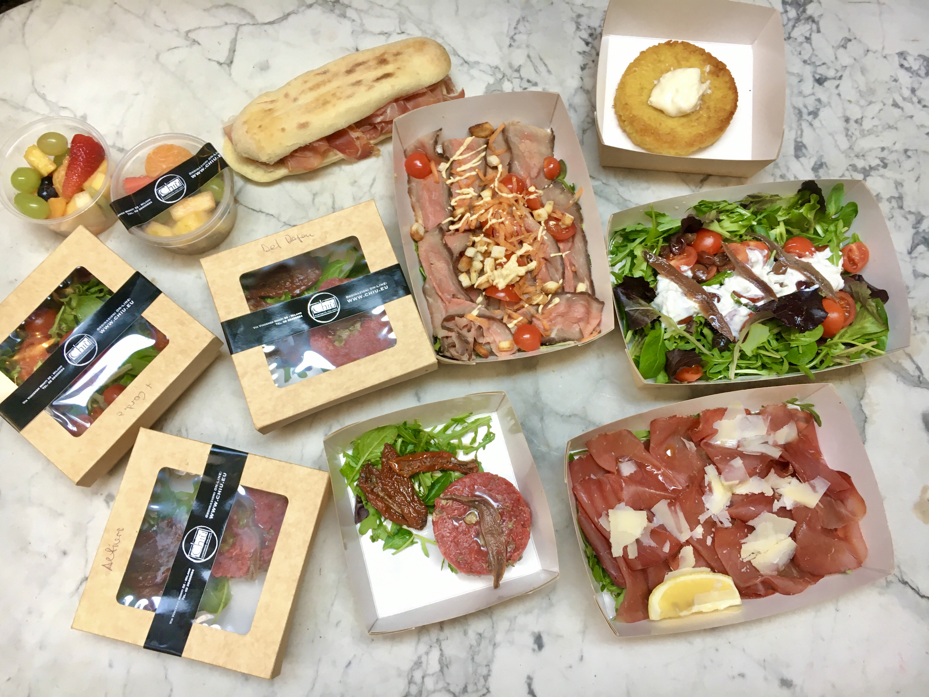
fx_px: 778
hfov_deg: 61.7
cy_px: 348
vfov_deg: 48.2
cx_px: 464
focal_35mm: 29
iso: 80
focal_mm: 4.15
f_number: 2.2
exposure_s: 1/33
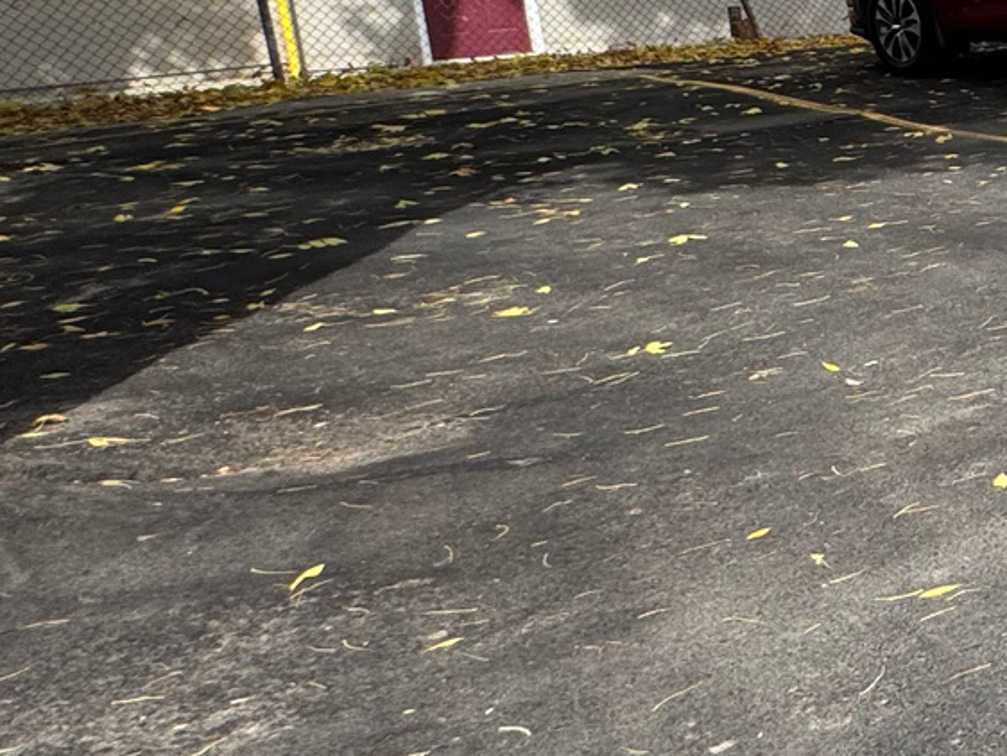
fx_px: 1484
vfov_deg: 27.9
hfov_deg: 23.0
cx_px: 1756
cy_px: 131
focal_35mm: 51
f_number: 2.2
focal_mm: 2.22
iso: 40
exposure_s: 1/1449
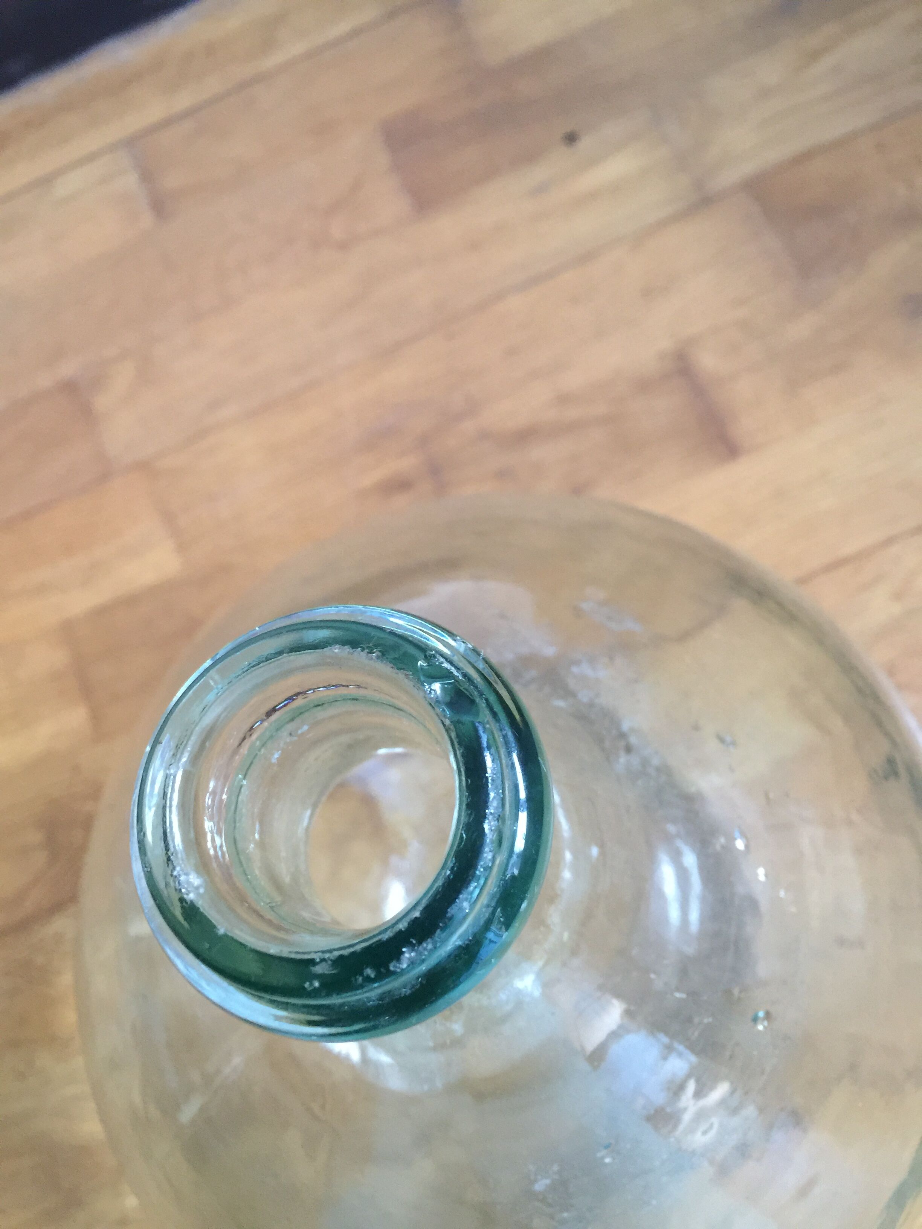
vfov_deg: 61.7
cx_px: 461
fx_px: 1030
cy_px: 614
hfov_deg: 48.2
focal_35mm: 29
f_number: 2.2
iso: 125
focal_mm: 4.15
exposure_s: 1/8
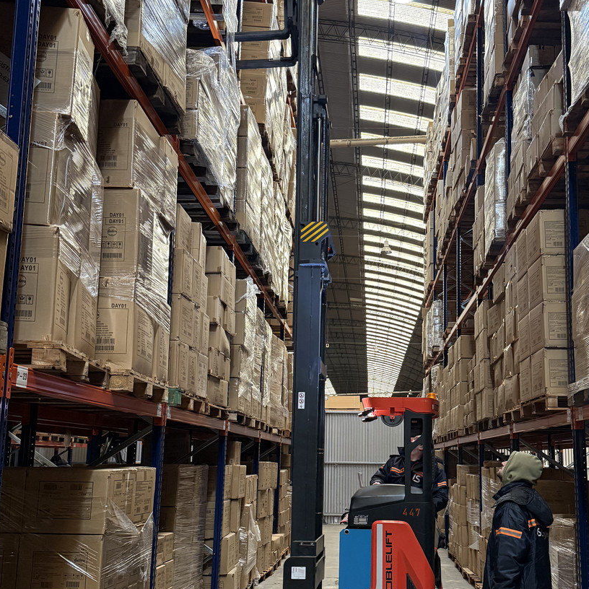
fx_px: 751
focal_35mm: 39
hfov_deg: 42.5
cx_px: 364
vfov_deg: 42.7
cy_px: 342
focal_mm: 6.76
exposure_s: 1/50
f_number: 1.78
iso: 400
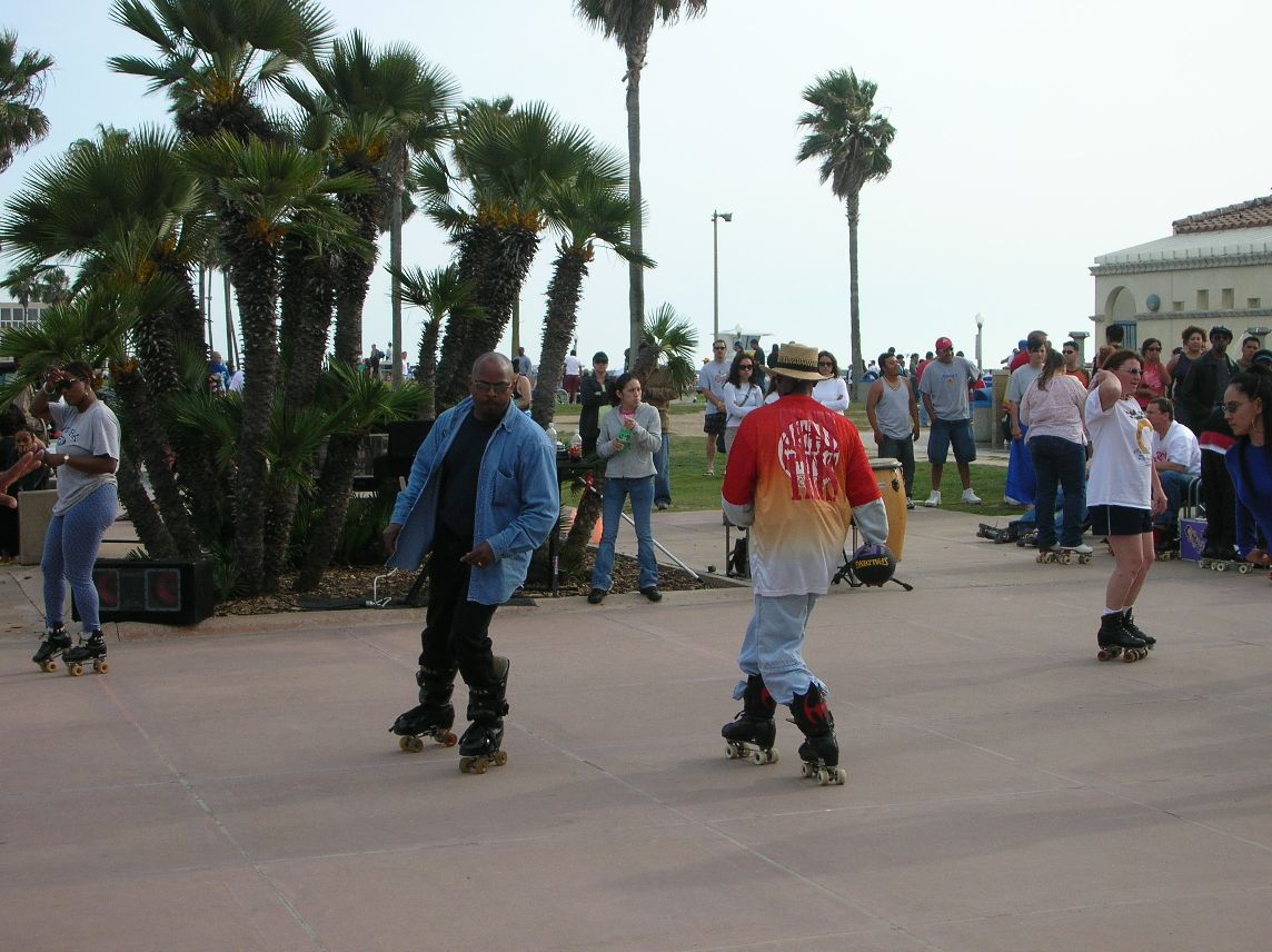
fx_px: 2276
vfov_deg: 23.6
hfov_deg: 31.2
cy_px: 476
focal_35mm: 62
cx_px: 636
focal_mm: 10.2
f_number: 3.6
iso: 50
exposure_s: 1/485
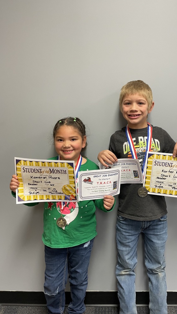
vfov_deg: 66.1
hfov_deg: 39.9
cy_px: 158
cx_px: 113
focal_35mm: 29
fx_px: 242
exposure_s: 1/60
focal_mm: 4.2
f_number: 1.6
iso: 100
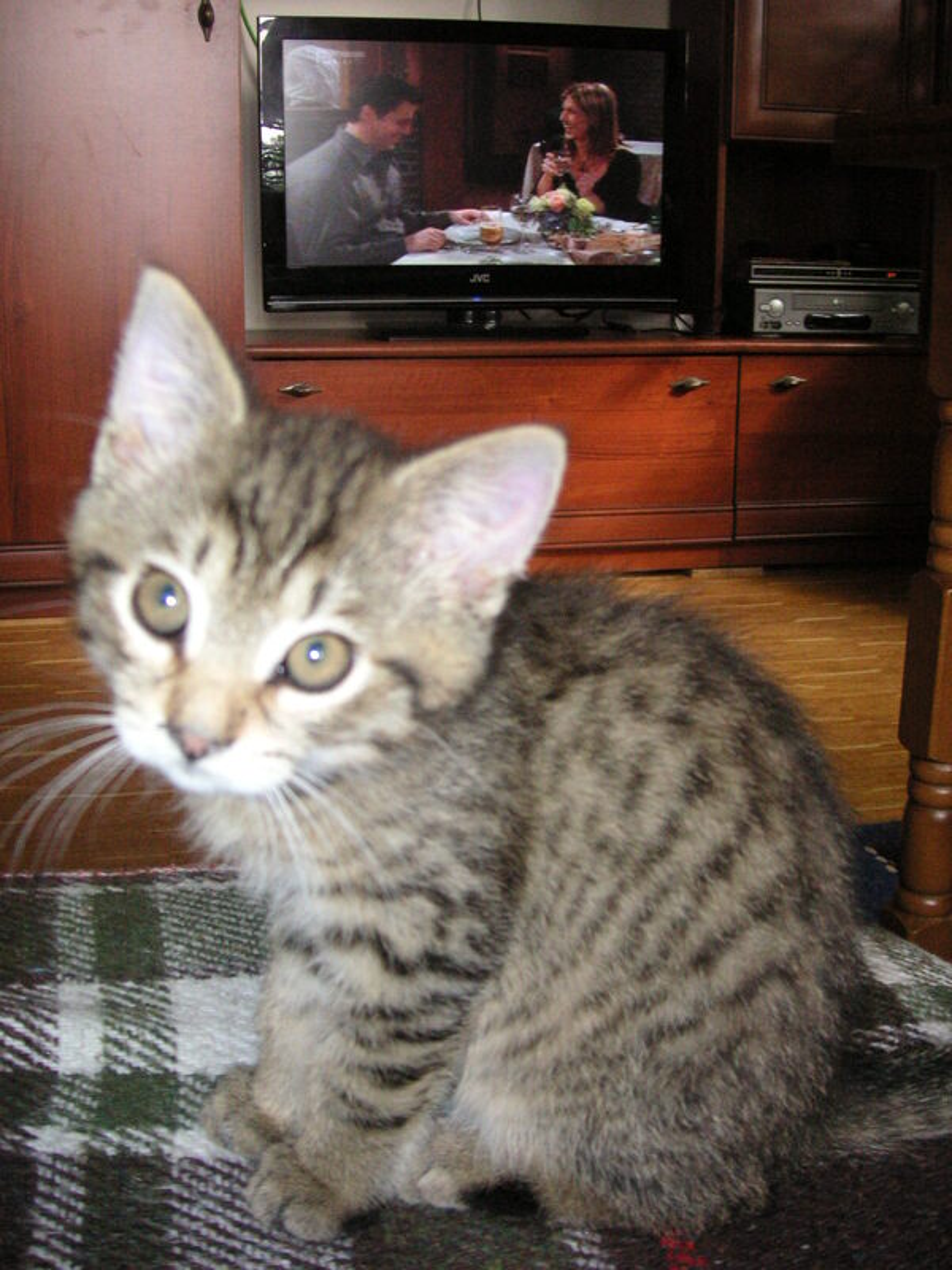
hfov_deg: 38.7
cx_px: 476
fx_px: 1357
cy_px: 635
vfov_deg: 50.1
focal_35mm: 37
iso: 160
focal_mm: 6.1
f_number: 2.8
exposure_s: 1/45
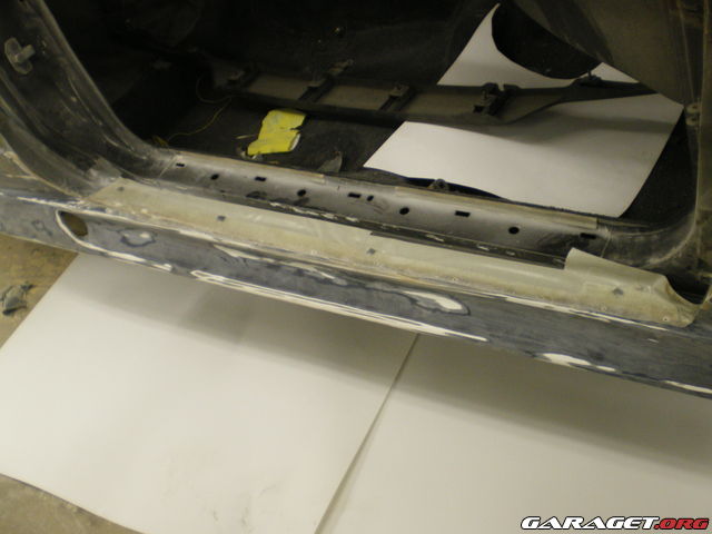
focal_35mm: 38
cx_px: 356
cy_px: 267
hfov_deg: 49.0
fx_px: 782
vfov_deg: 37.7
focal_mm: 6.3
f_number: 3.1
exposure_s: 1/30
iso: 200
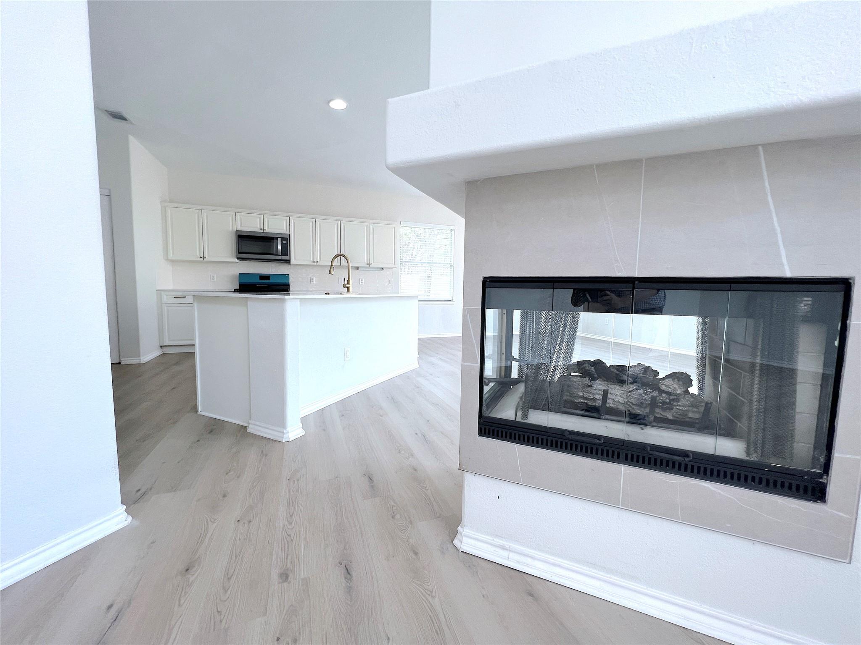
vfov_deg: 89.9
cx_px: 430
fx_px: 323
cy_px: 322
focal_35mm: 13
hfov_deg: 106.2
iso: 64
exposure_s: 1/120
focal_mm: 1.57
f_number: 1.8
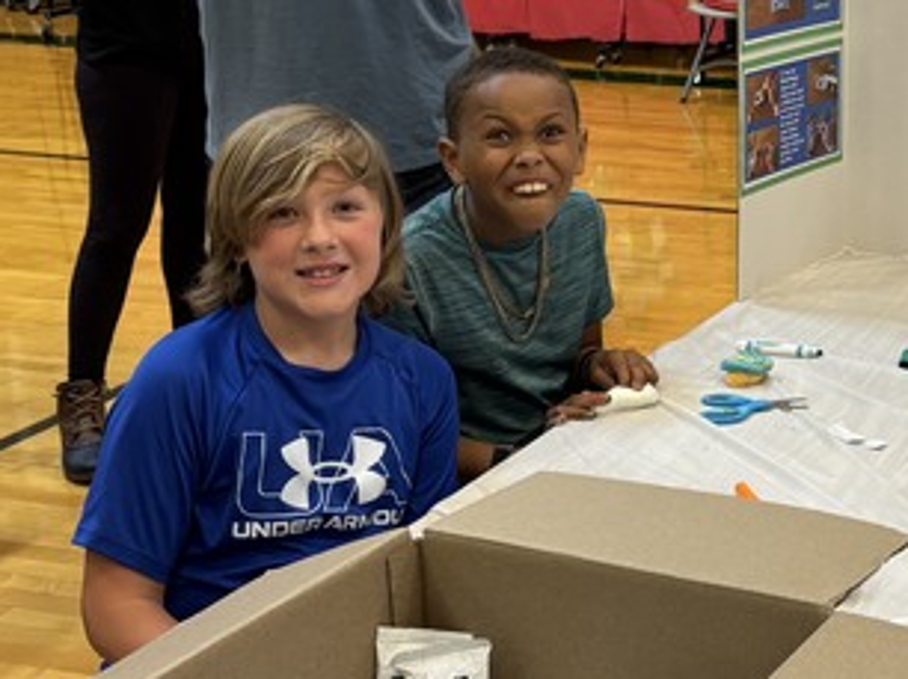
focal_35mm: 68
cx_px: 890
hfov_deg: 27.1
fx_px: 1782
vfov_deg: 21.6
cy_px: 273
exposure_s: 1/42
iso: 100
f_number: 1.6
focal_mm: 5.96
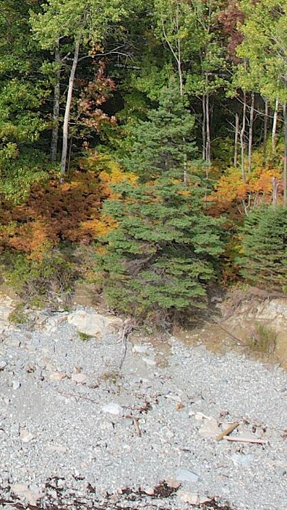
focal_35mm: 98
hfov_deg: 10.7
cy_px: -46
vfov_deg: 20.8
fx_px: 1325
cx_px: -376
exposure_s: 1/1250
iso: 100
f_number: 2.8
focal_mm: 8.38
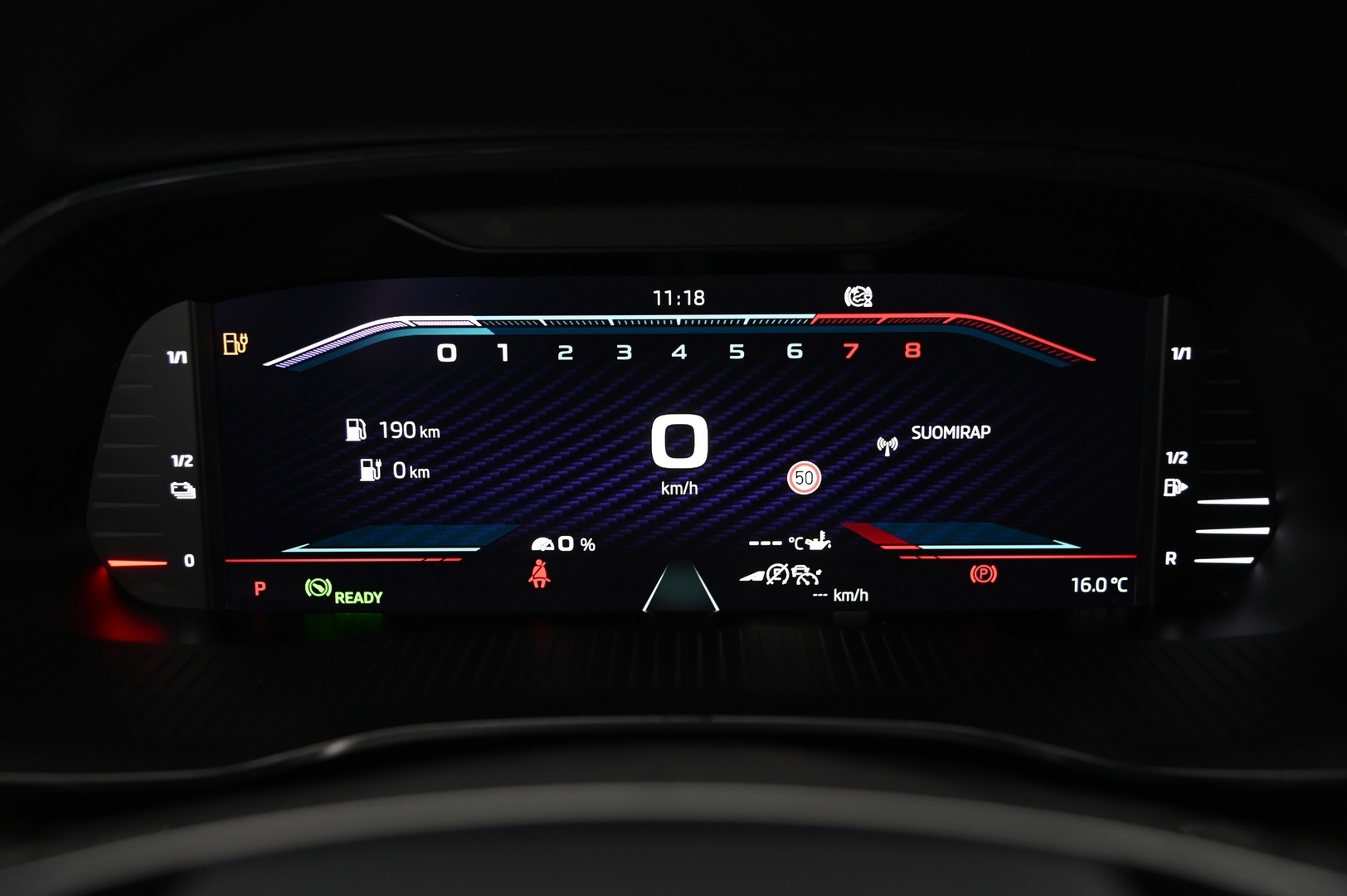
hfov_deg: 44.5
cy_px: 448
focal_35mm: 44
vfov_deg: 30.5
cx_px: 674
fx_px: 1645
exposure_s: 1/20
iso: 2000
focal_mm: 44
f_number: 4
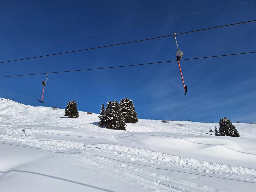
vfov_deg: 58.9
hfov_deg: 73.9
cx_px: 128
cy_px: 96
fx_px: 170
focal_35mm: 23
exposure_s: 1/7407
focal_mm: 5.54
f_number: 1.8
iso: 40
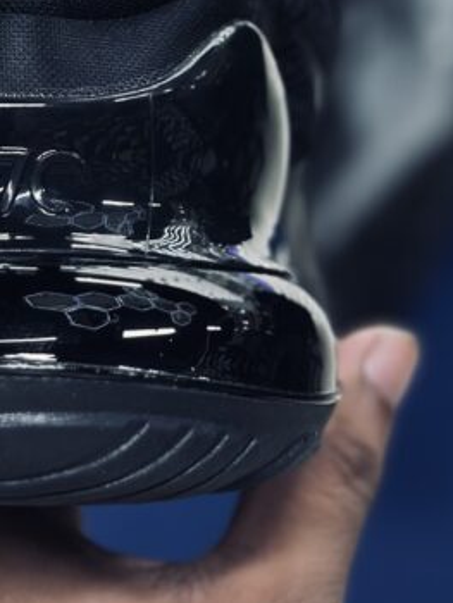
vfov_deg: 15.2
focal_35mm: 128
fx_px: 2231
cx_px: 78
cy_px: 80
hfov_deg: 11.5
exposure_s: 1/100
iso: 80
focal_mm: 6.86
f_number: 1.78
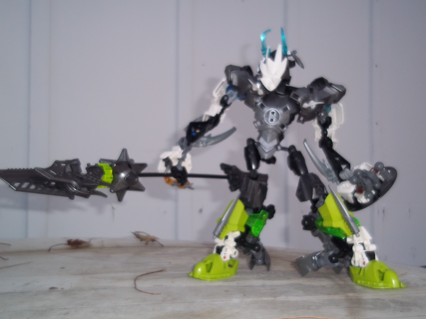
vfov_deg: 39.7
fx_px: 443
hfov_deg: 51.4
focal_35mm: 36
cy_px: 160
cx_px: 213
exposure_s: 1/500
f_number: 3.1
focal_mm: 6.5
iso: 80
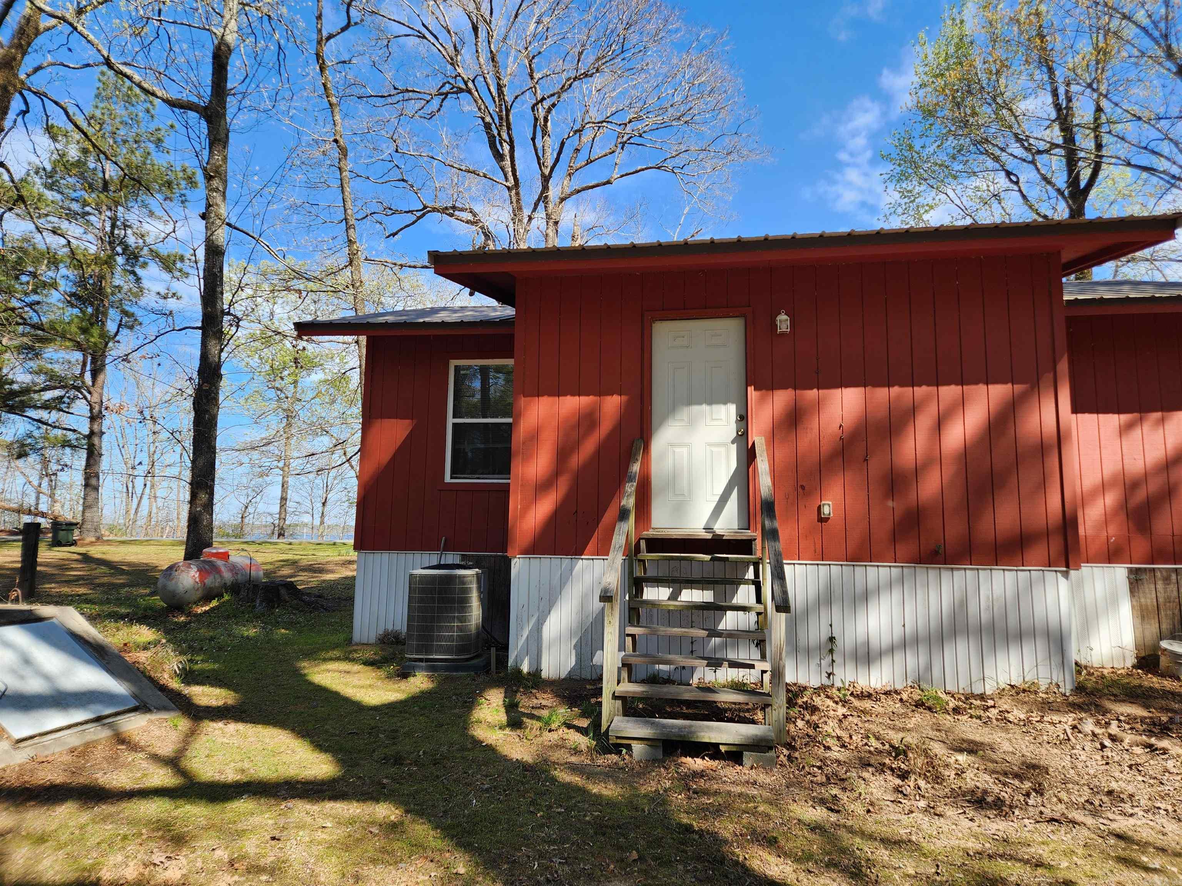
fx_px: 785
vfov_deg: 58.9
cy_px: 443
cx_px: 591
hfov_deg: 73.9
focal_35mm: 23
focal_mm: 5.4
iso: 20
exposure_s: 1/647
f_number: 1.8
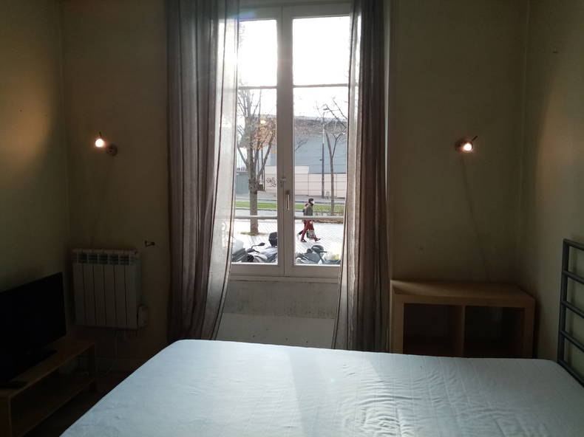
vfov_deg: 53.0
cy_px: 218
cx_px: 292
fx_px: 439
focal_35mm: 26
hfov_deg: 67.3
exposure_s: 1/100
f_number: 1.8
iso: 113
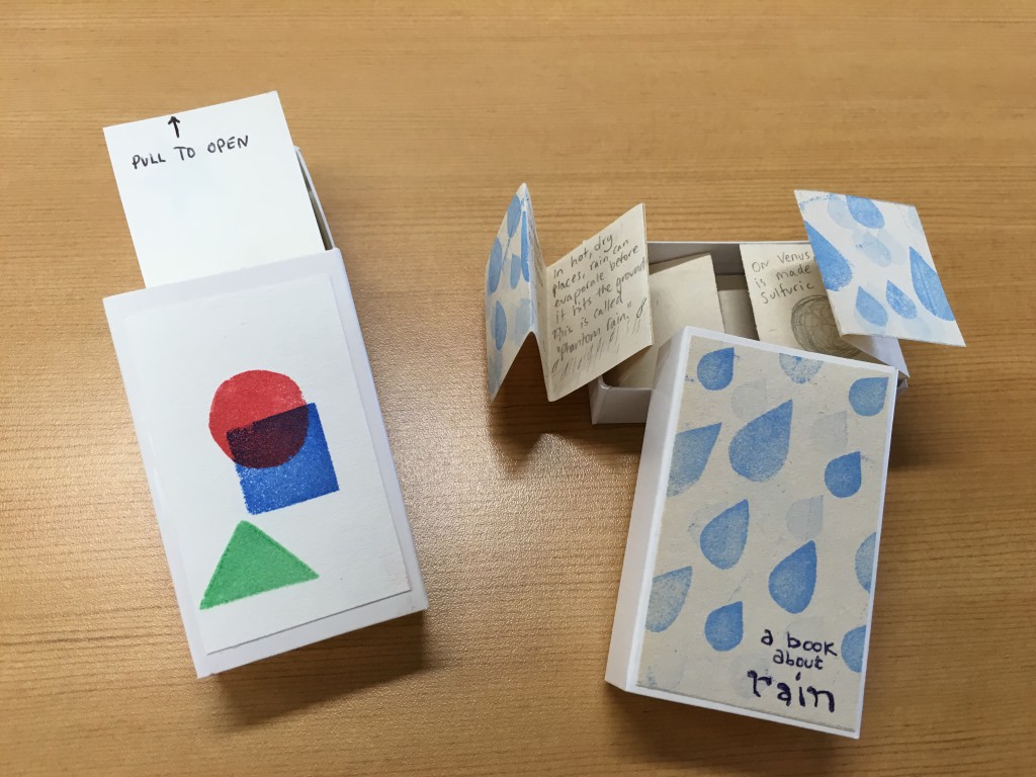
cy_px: 388
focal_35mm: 29
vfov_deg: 48.2
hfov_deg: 61.7
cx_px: 518
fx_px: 868
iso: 25
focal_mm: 4.15
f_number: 2.2
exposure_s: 1/30
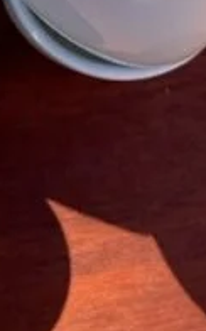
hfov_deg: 14.1
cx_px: -32
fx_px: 811
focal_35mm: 90
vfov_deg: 21.3
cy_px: -79
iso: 32
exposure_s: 1/3125
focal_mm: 4.2
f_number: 1.6
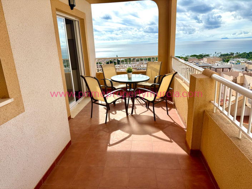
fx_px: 175
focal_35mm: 24
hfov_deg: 71.6
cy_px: 94
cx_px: 126
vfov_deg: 56.8
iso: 80
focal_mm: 6.76
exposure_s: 1/1026
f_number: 1.78
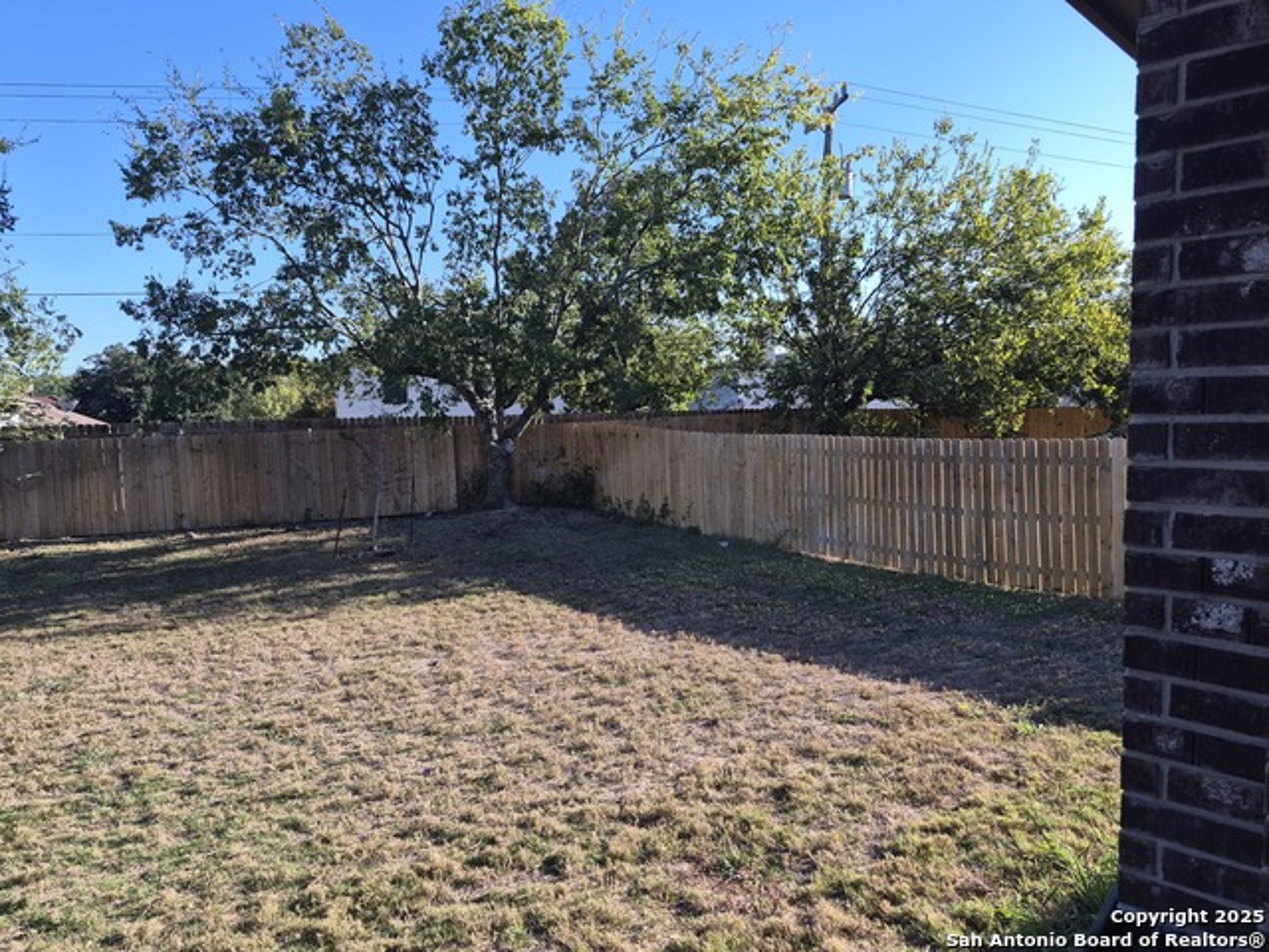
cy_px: 476
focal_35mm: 23
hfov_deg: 73.9
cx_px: 634
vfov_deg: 58.9
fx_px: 843
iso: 80
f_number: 1.8
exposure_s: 1/1772
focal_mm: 5.4
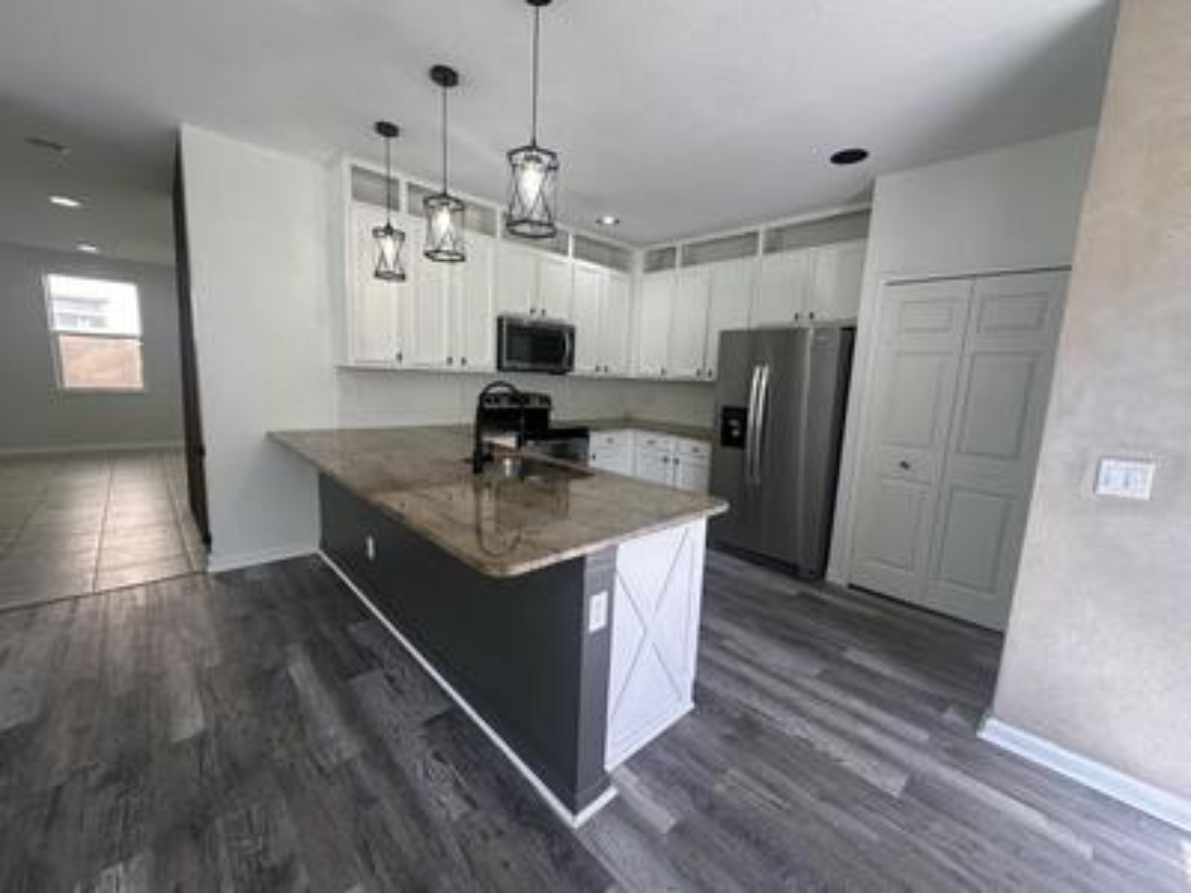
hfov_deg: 102.1
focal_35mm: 14
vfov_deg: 85.7
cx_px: 596
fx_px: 482
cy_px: 446
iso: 100
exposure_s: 1/120
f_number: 2.2
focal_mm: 2.22
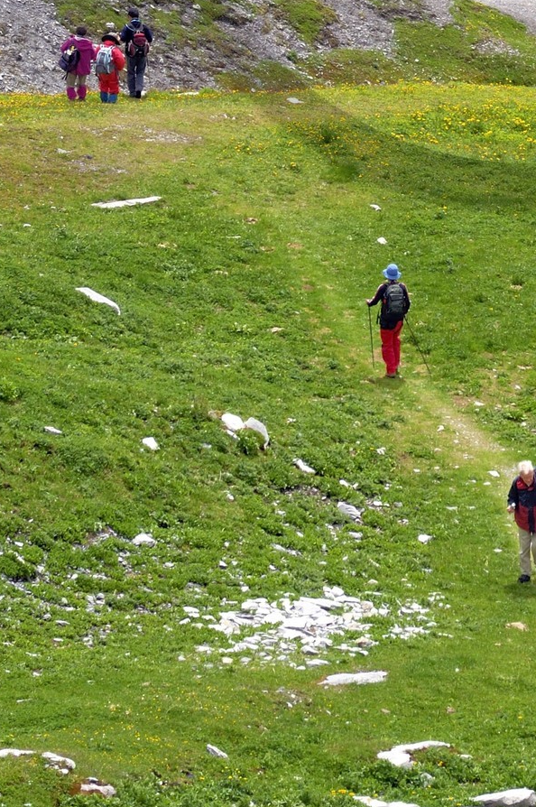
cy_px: -209
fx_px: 6335
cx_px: 536
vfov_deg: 7.2
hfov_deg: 4.8
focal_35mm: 283
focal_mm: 70
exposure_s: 1/250
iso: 100
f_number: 9
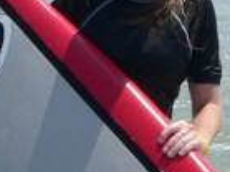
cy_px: 95
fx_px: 1075
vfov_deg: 9.1
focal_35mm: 162
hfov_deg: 12.2
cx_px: 127
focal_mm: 6
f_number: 5.2
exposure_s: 1/400
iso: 80
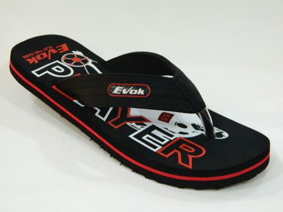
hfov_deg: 27.8
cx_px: 142
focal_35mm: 70
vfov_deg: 21.0
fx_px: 572
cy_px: 106
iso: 400
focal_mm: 12.6
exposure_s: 1/13
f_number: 4
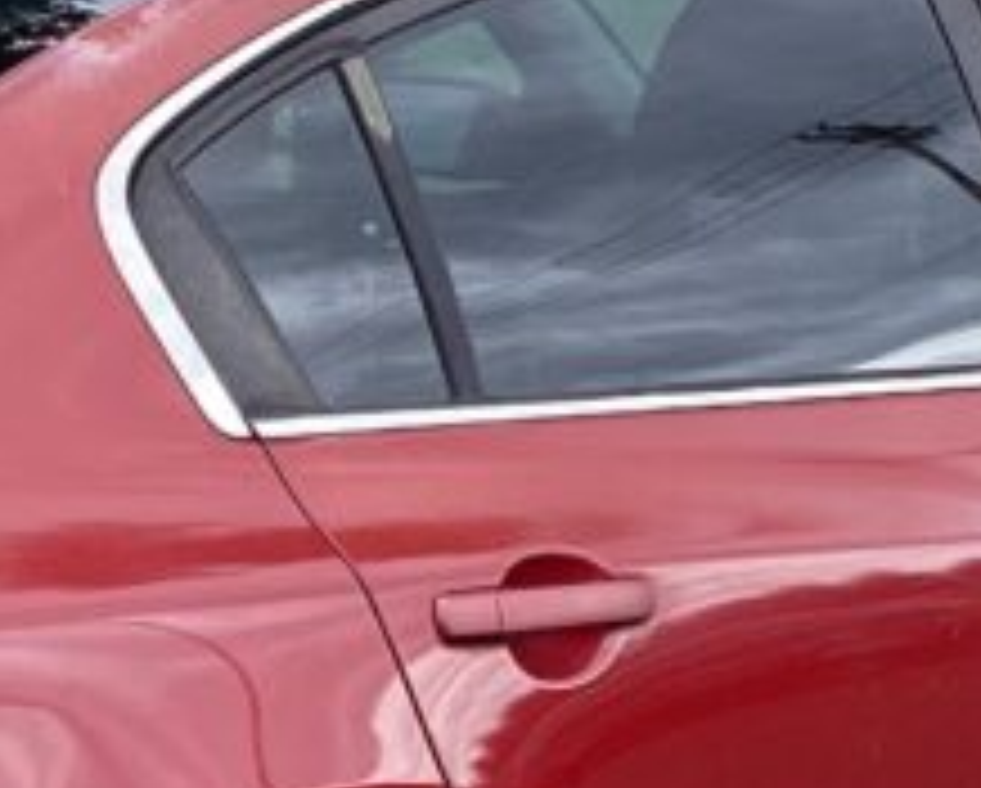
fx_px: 4128
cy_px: 1067
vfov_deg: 10.6
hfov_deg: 13.5
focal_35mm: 142
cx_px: 202
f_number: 2.4
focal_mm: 3.3
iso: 40
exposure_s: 1/120
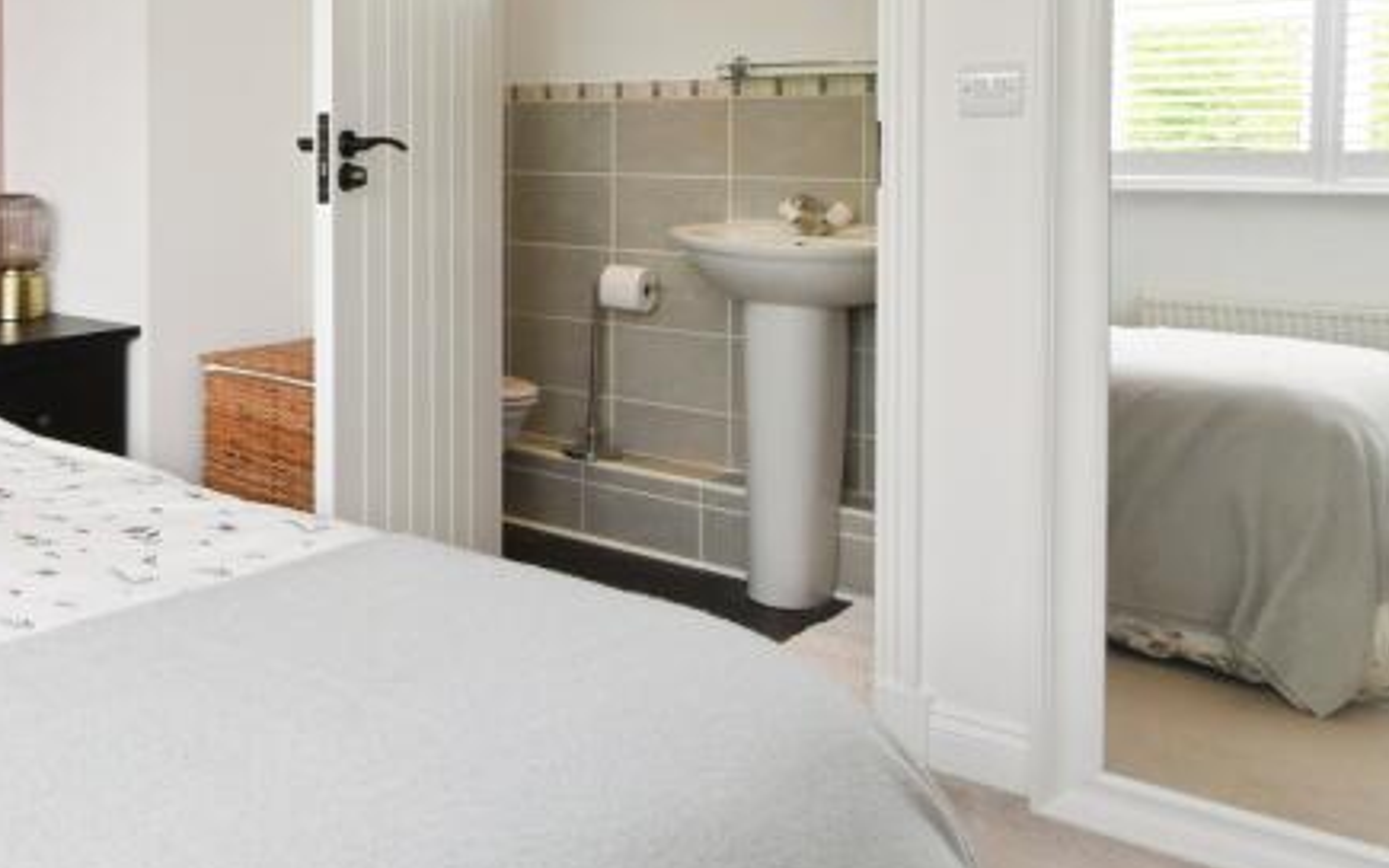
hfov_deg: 44.1
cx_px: -67
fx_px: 1363
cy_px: 139
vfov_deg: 34.0
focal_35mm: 36
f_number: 8
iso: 800
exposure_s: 1/50
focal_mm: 10
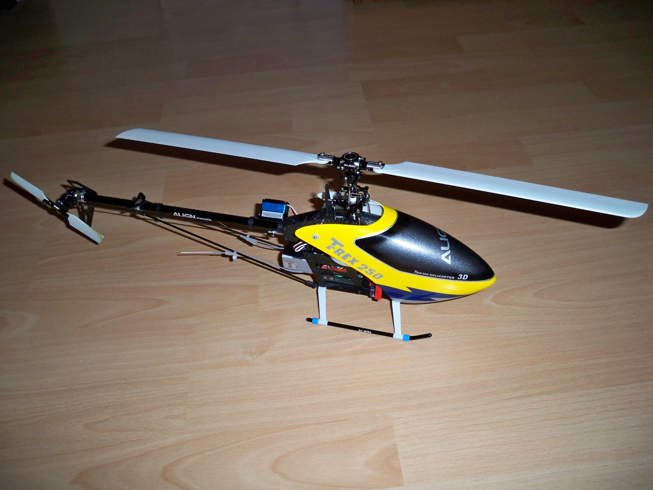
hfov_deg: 52.6
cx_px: 326
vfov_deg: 40.7
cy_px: 245
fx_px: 660
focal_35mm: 35
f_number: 3.1
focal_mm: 6.3
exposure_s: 1/60
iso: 200
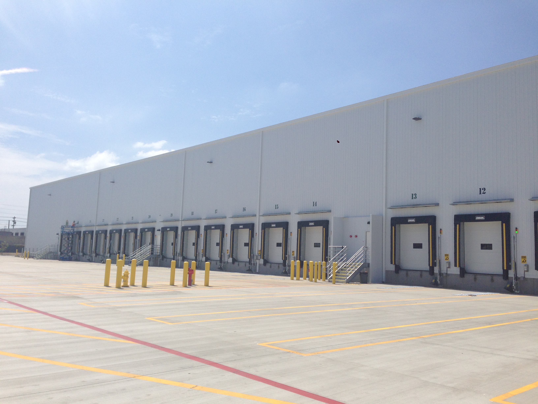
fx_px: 513
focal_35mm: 33
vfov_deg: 42.9
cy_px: 202
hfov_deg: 55.4
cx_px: 269
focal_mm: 4.12
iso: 50
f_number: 2.4
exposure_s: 1/3012
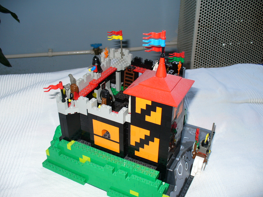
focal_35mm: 38
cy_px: 98
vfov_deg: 37.7
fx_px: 289
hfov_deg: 49.0
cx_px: 133
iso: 80
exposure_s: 1/30
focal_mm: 6.1
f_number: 2.8
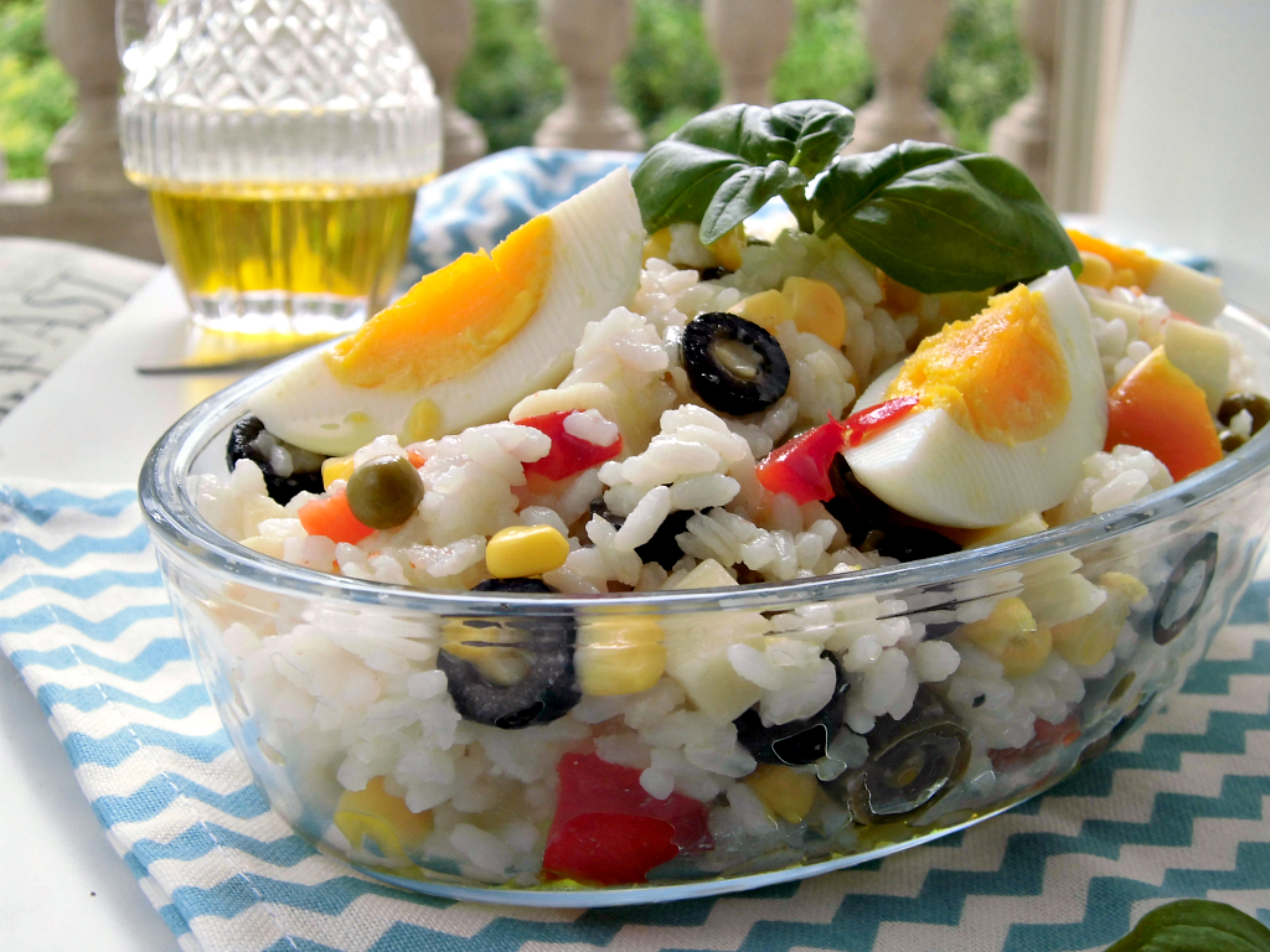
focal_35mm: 47
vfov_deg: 30.9
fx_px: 1724
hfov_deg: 40.4
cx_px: 635
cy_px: 476
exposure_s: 1/160
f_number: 3.4
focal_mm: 8.3
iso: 100
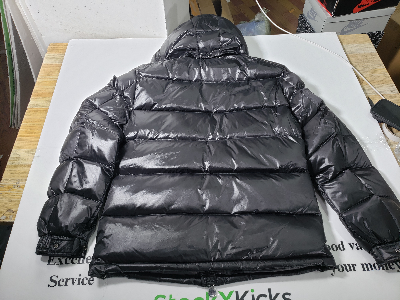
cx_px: 200
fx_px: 300
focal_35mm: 26
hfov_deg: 67.3
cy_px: 150
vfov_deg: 53.1
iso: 50
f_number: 1.5
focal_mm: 4.3
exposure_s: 1/100
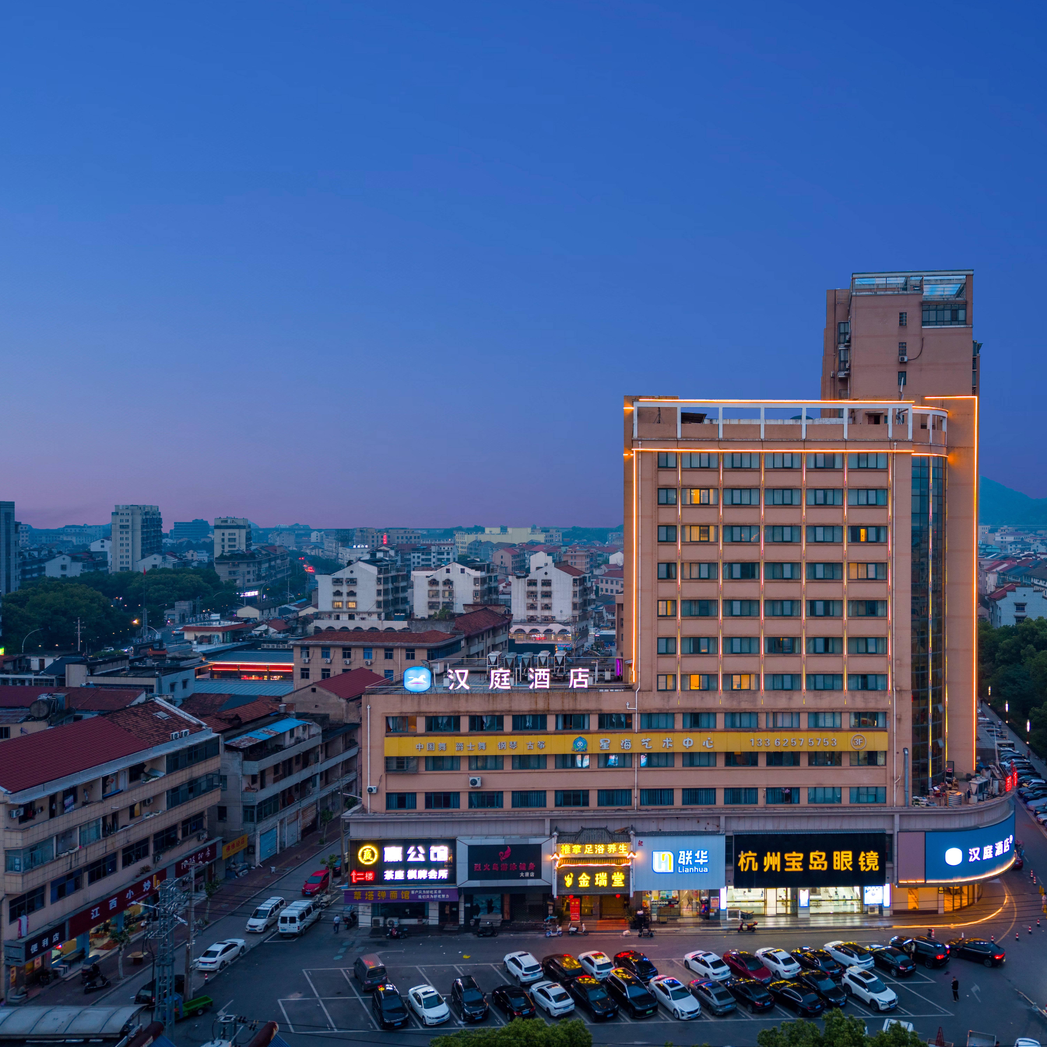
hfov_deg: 54.5
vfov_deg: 55.6
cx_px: 698
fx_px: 992
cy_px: 524
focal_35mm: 29
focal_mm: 8.67
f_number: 1.8
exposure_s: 1/60
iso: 100
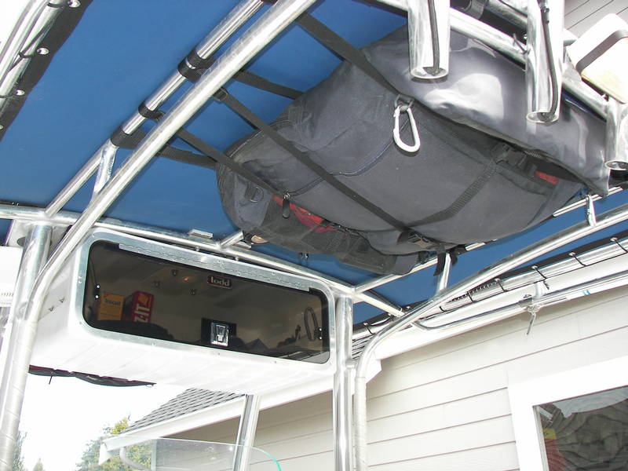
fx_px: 653
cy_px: 236
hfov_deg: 51.4
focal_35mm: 36
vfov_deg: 39.7
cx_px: 314
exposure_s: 1/160
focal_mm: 6
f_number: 2.8
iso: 50
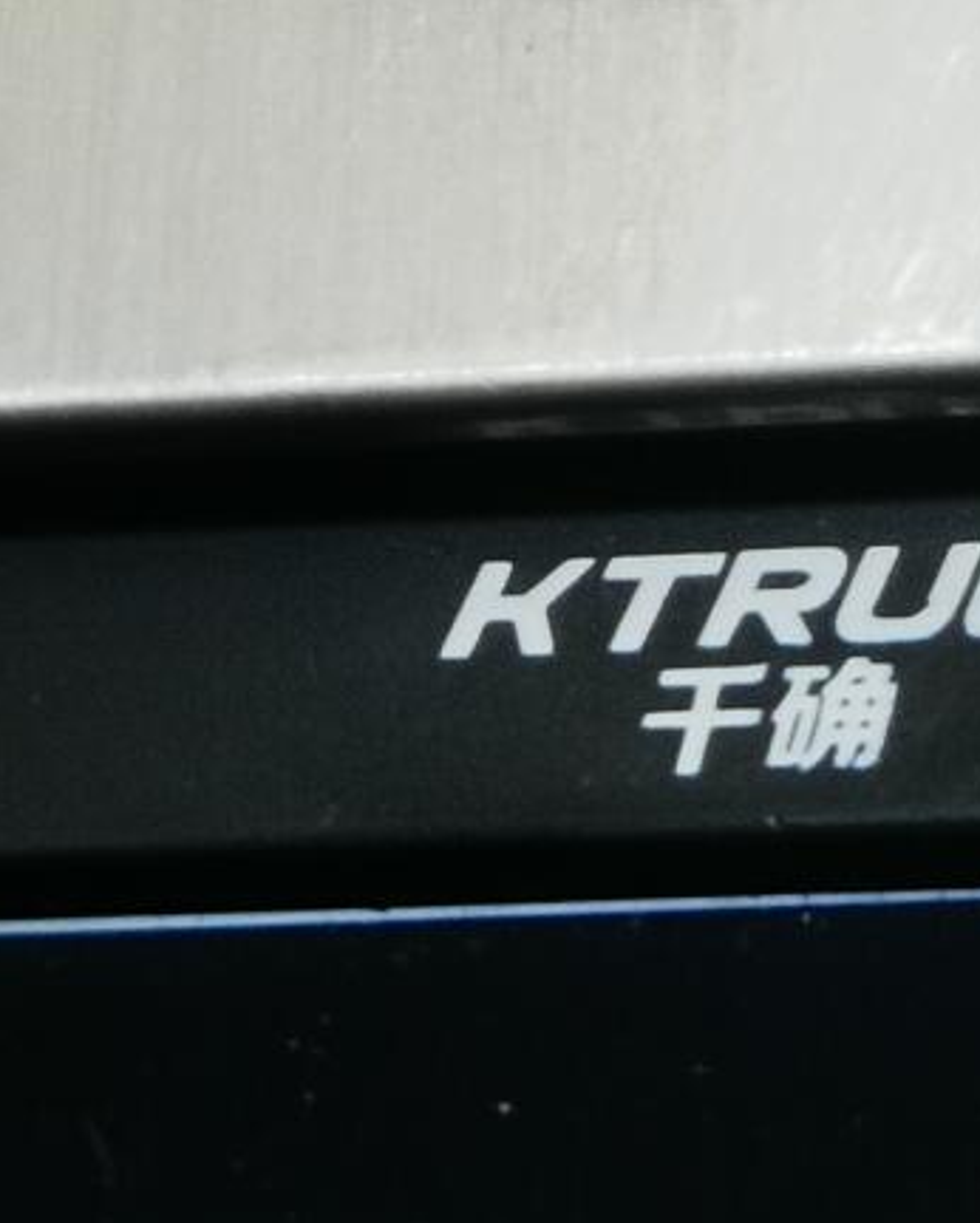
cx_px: 802
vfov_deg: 9.6
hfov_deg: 7.9
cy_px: -634
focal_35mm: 195
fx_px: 7065
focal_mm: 6.67
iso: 100
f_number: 1.9
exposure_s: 1/100
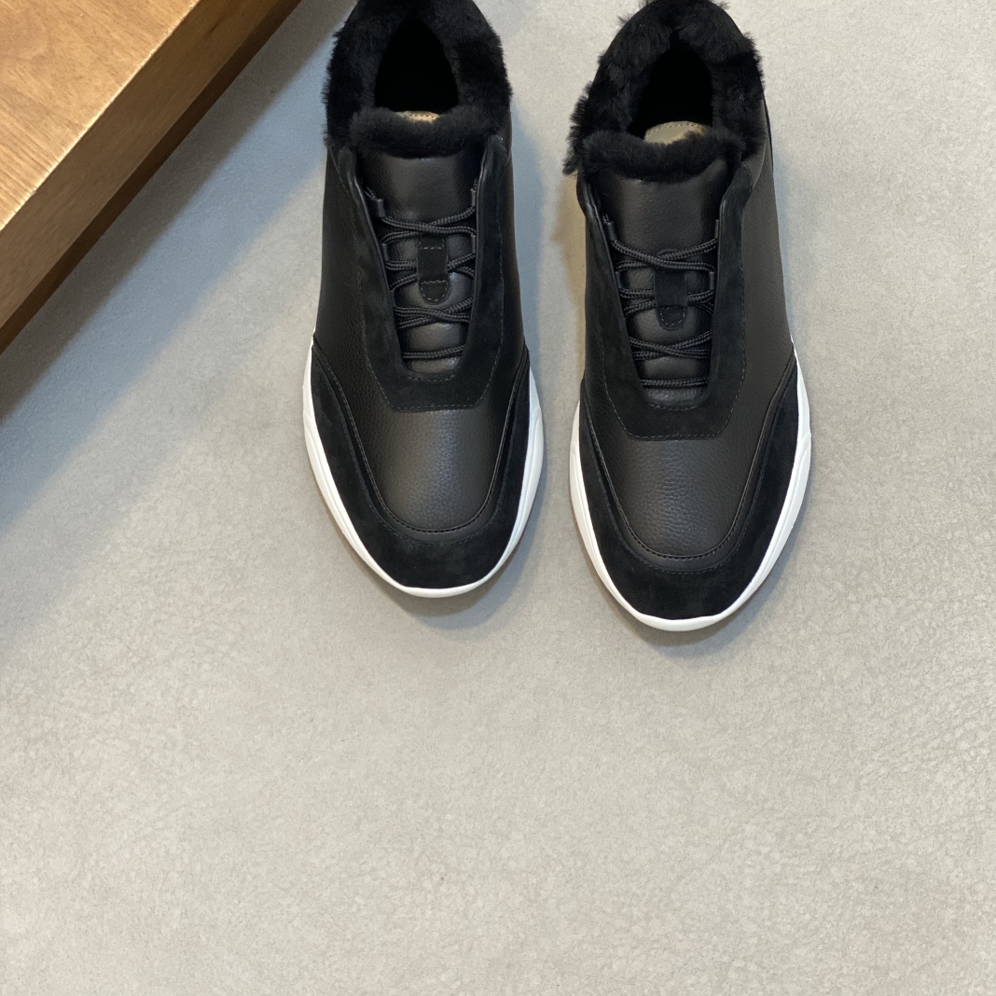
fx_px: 2018
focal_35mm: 62
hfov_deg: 27.7
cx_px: 499
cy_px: 340
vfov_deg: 27.6
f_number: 2
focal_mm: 6
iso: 125
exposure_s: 1/50
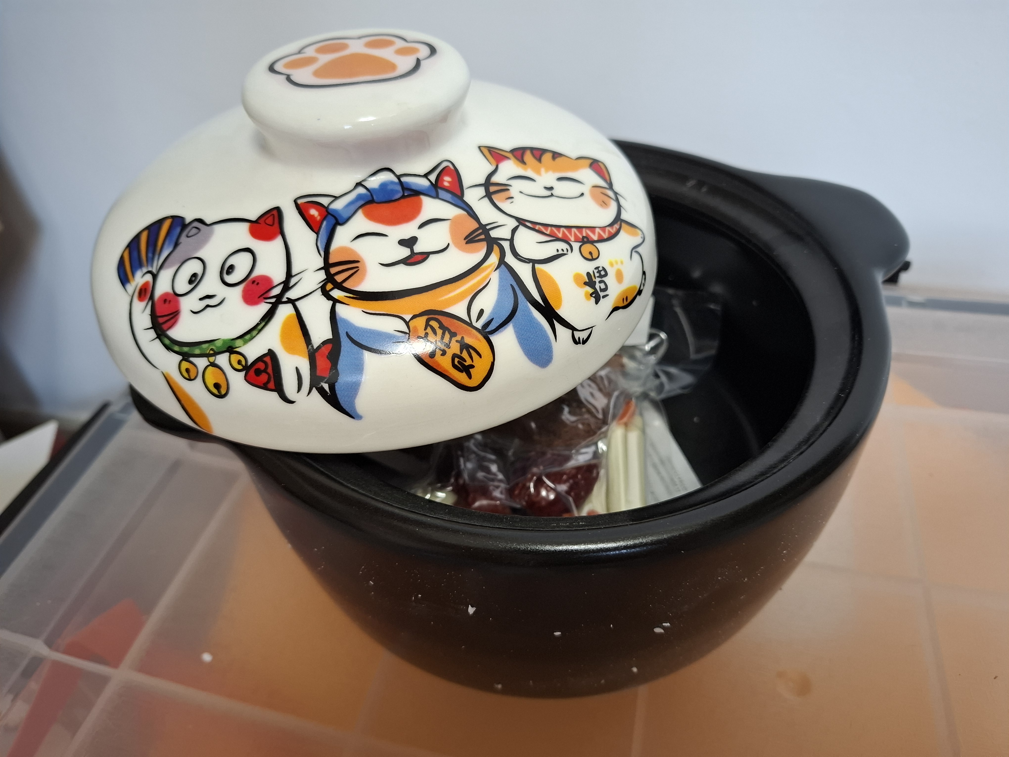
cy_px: 378
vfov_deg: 58.9
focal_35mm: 23
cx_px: 504
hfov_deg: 73.9
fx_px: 670
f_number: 1.8
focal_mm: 5.54
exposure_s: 1/33
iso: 320
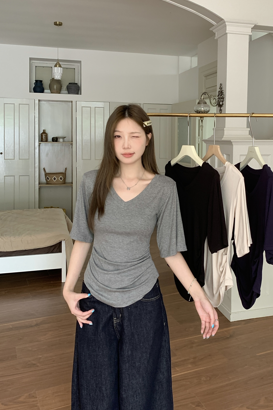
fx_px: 319
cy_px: 205
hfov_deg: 46.2
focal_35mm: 28
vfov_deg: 65.5
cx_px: 158
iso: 160
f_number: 1.8
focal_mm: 4.25
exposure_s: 1/60
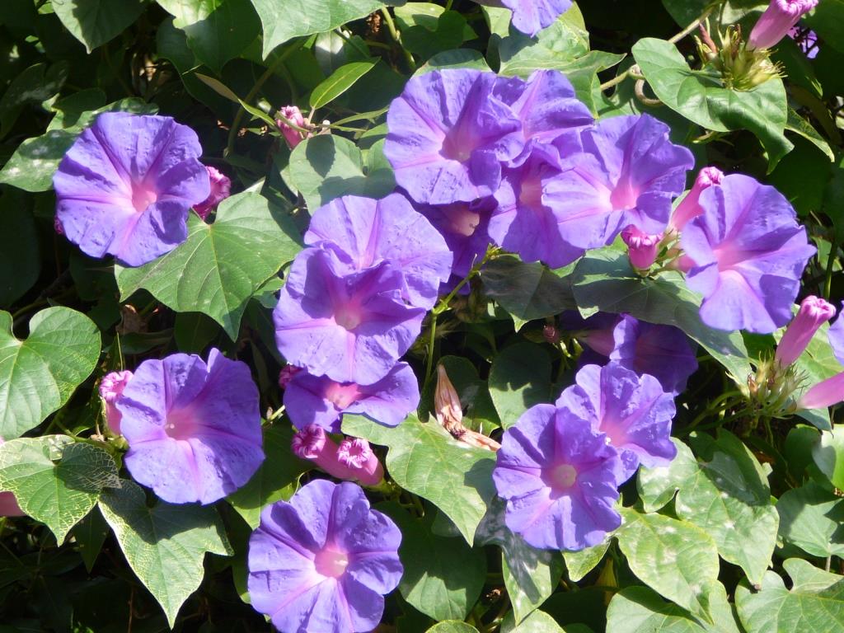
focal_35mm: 128
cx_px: 422
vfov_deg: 11.6
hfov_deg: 15.4
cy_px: 316
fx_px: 3121
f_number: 3.9
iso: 80
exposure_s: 1/200
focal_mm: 19
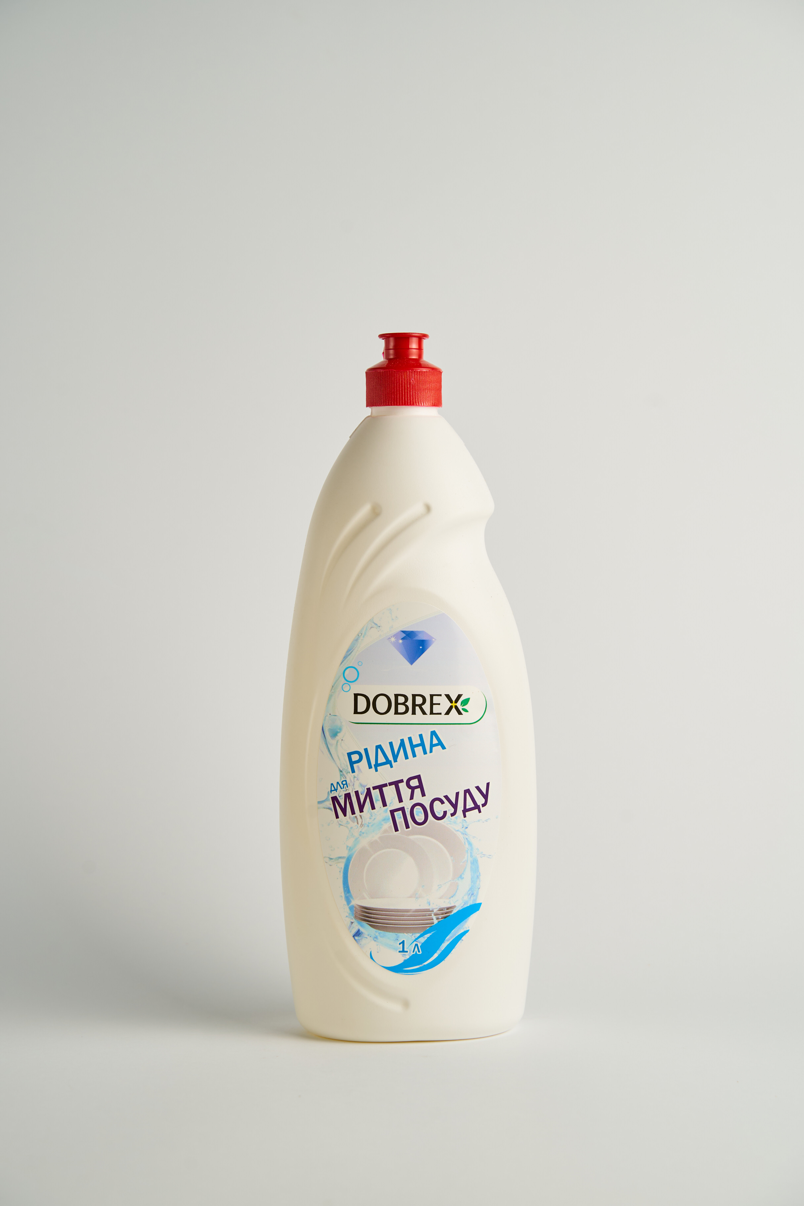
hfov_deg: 18.2
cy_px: 603
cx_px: 402
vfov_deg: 27.0
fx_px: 2512
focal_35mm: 75
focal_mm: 75
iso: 100
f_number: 8
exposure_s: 1/160
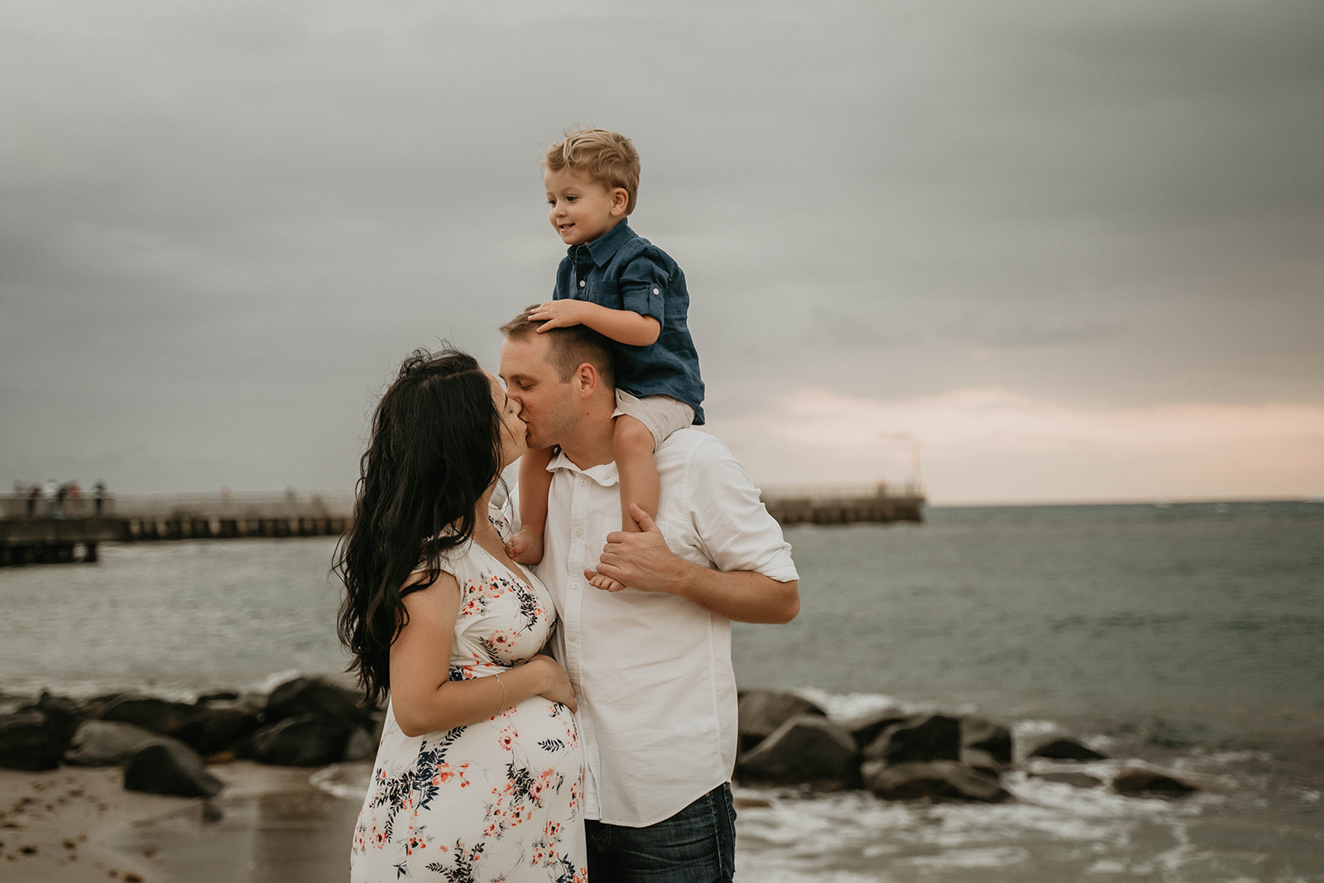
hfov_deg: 35.6
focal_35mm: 56
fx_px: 2060
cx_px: 662
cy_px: 442
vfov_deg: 24.2
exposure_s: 1/200
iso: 800
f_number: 2.8
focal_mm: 56
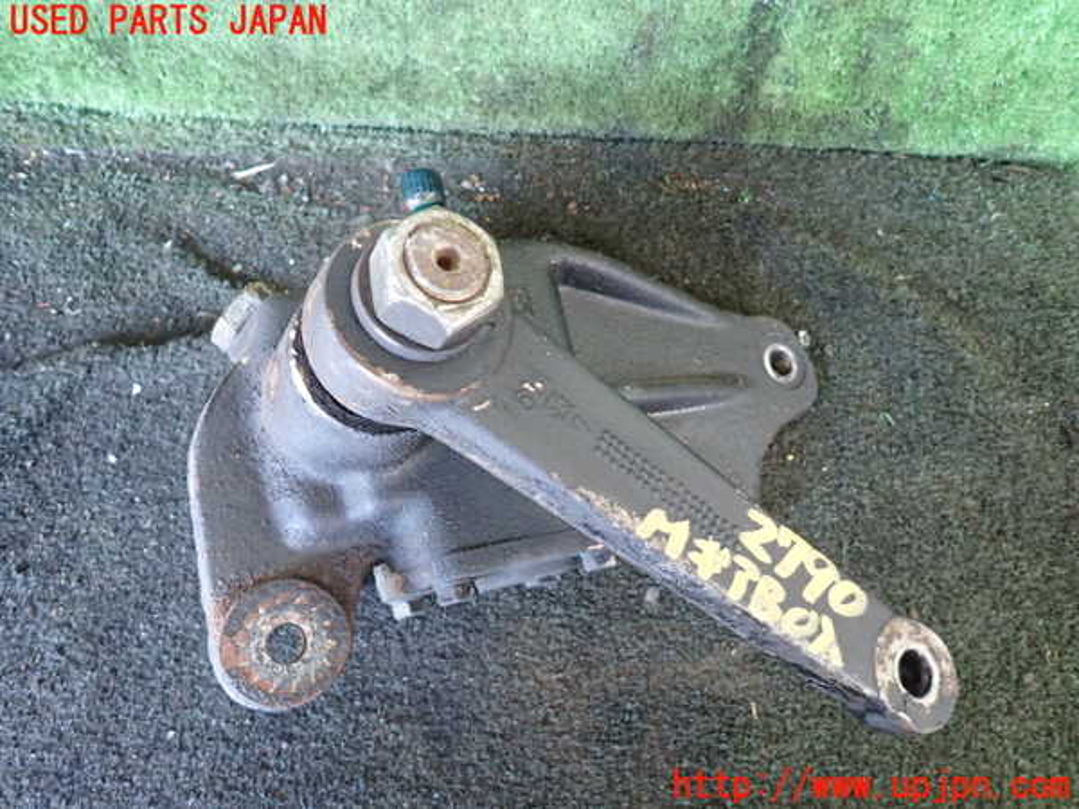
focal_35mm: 25
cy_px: 404
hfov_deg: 69.4
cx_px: 540
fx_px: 779
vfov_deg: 54.9
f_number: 2
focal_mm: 4.5
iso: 500
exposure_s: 1/30
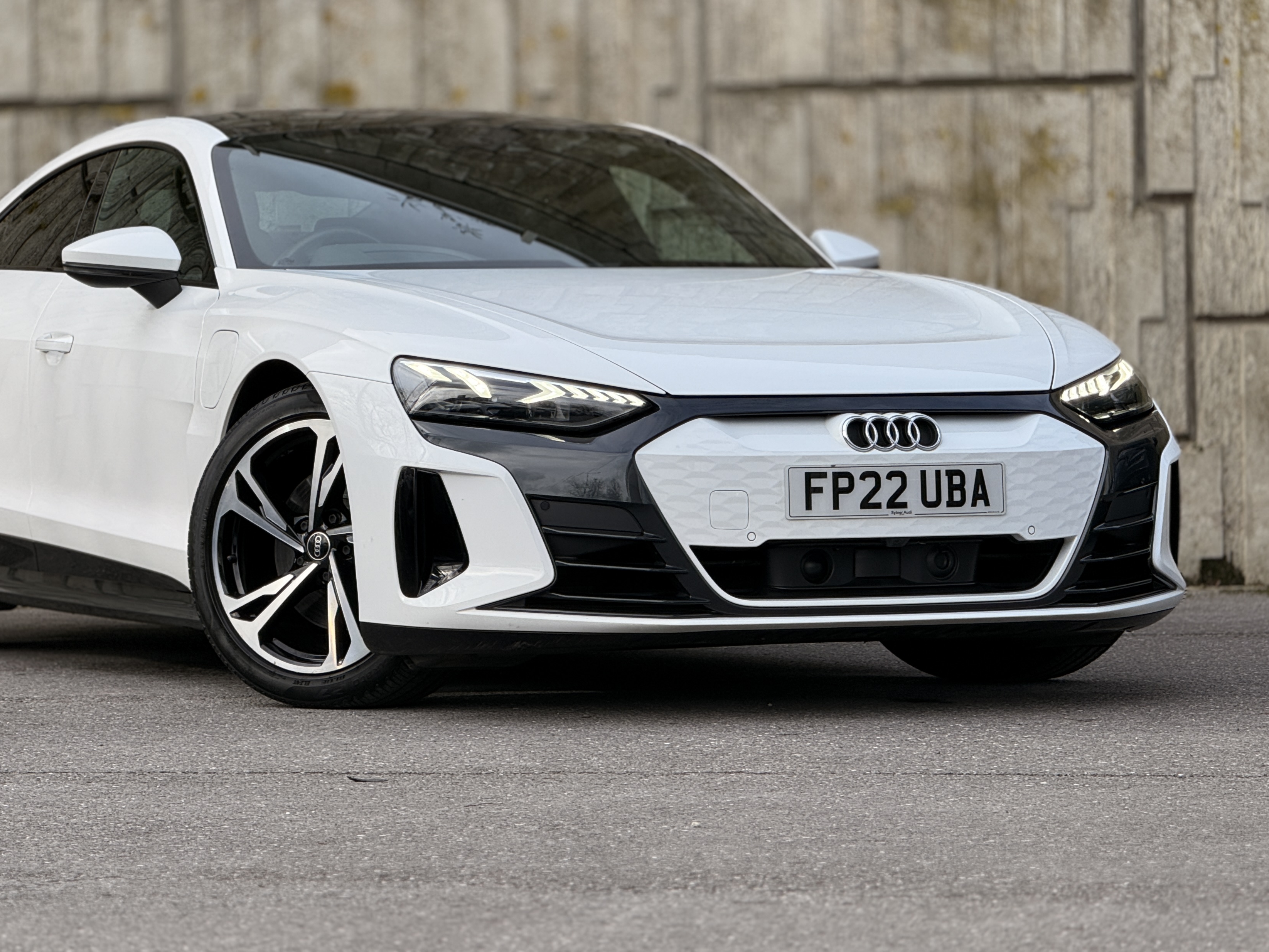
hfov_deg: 13.4
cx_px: 498
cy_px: 385
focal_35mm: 147
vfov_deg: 10.1
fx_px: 5390
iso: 50
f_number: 2.8
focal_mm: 15.66
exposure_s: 1/363
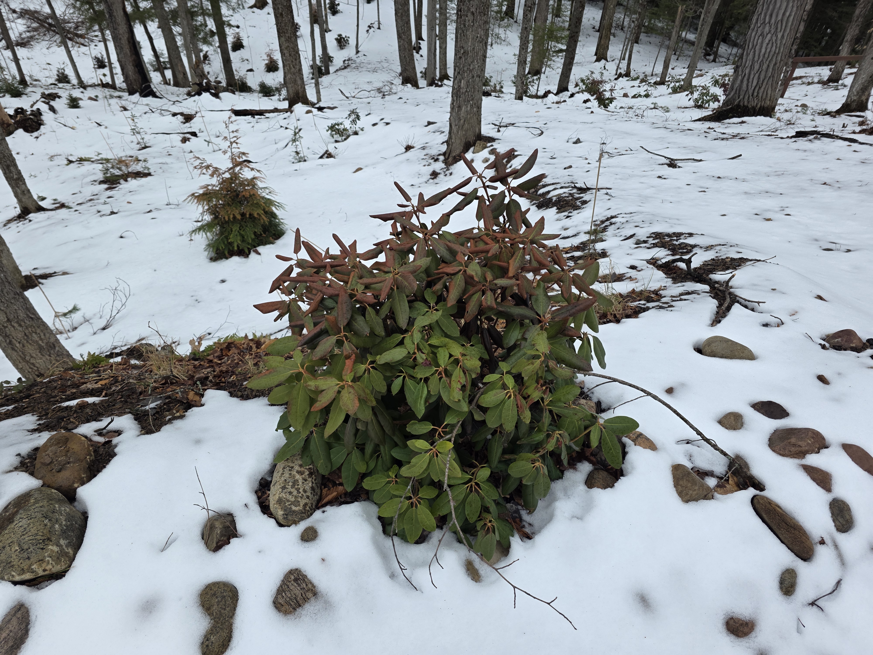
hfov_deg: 73.9
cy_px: 328
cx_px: 436
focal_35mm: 23
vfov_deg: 58.9
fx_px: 580
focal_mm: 6.3
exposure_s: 1/1636
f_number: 1.7
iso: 80
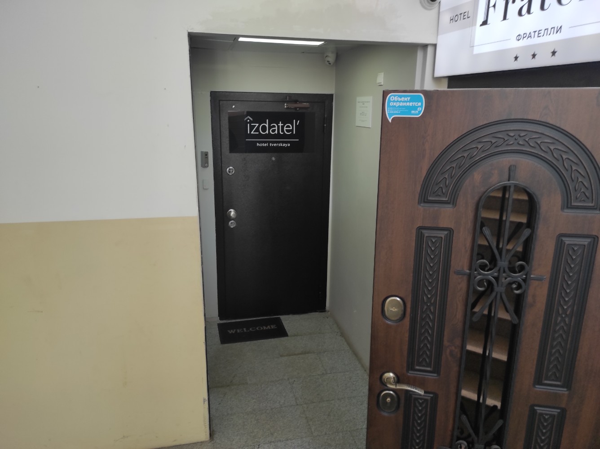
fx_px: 433
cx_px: 300
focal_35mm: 25
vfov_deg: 54.8
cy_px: 224
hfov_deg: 69.4
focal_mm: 5.43
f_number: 1.89
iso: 129
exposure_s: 1/50
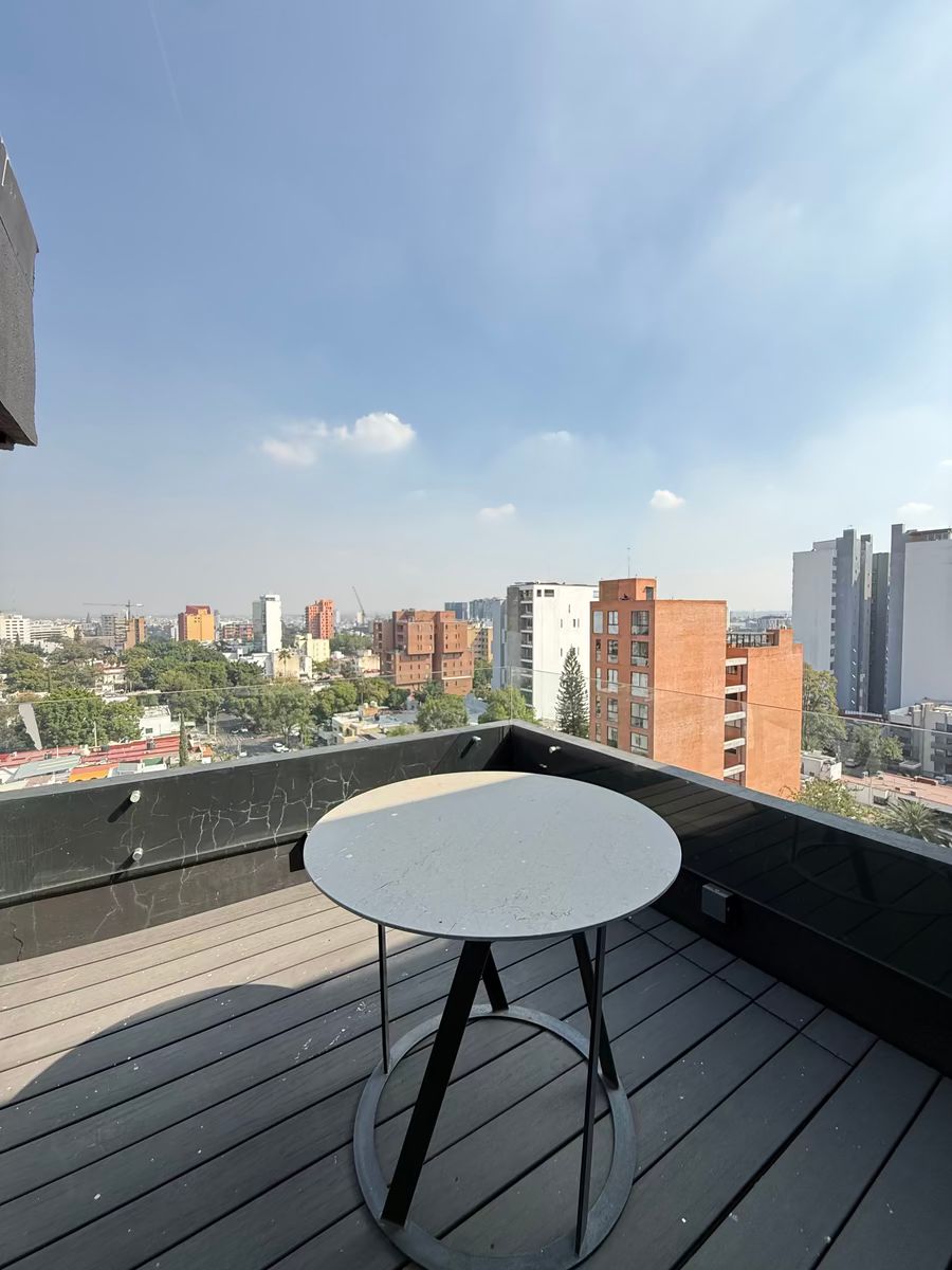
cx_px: 476
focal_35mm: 14
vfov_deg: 102.1
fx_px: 513
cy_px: 635
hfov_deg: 85.7
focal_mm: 2.22
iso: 64
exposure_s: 1/809
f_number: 2.2
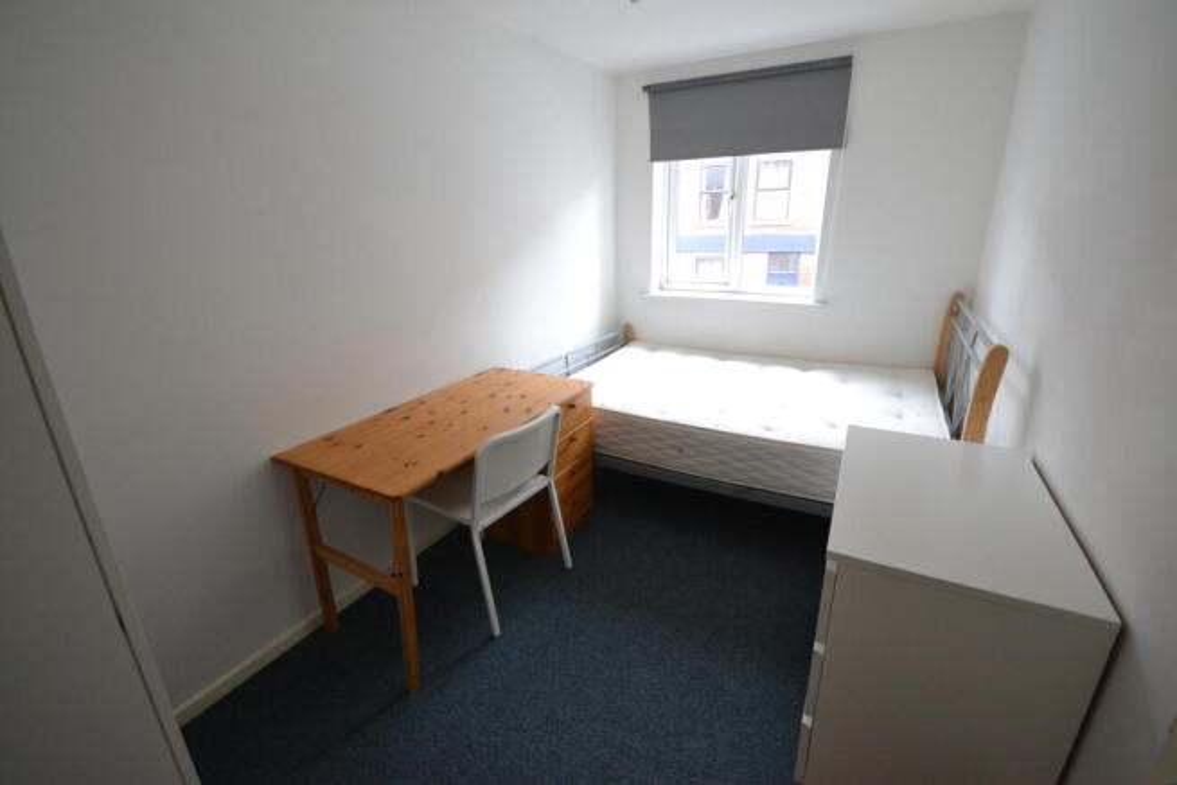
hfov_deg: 100.4
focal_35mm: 15
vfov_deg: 77.4
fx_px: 490
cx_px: 588
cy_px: 392
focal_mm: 10
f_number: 4
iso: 1400
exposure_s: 1/60
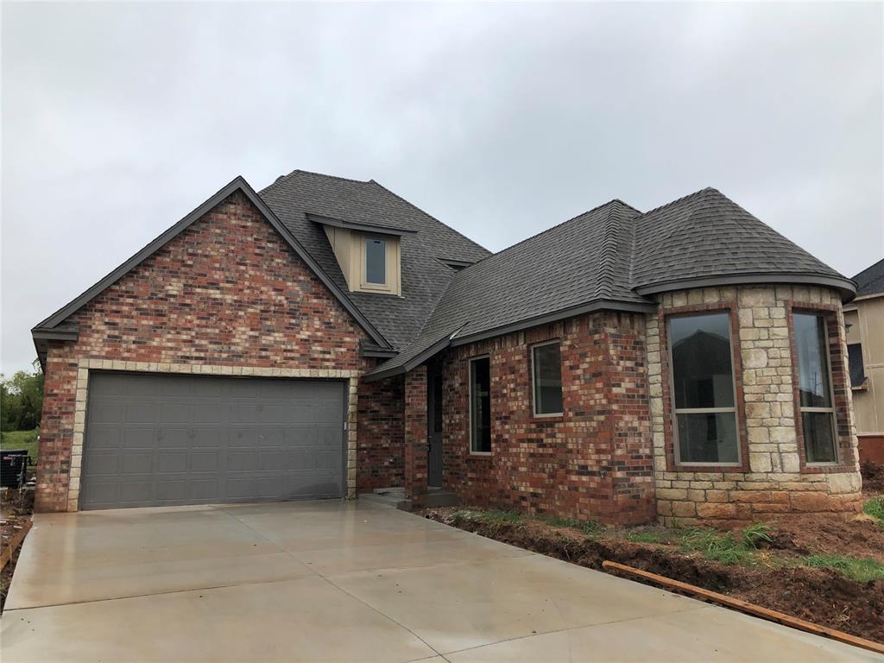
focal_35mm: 28
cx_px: 442
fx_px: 715
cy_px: 332
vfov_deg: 49.7
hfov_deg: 63.4
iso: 20
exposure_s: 1/923
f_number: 1.8
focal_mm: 4
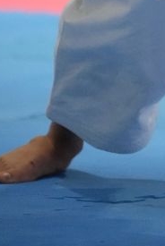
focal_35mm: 710
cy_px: -191
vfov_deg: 2.9
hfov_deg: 1.9
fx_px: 4869
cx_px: 274
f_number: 2.8
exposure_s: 1/500
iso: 8000
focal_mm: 163
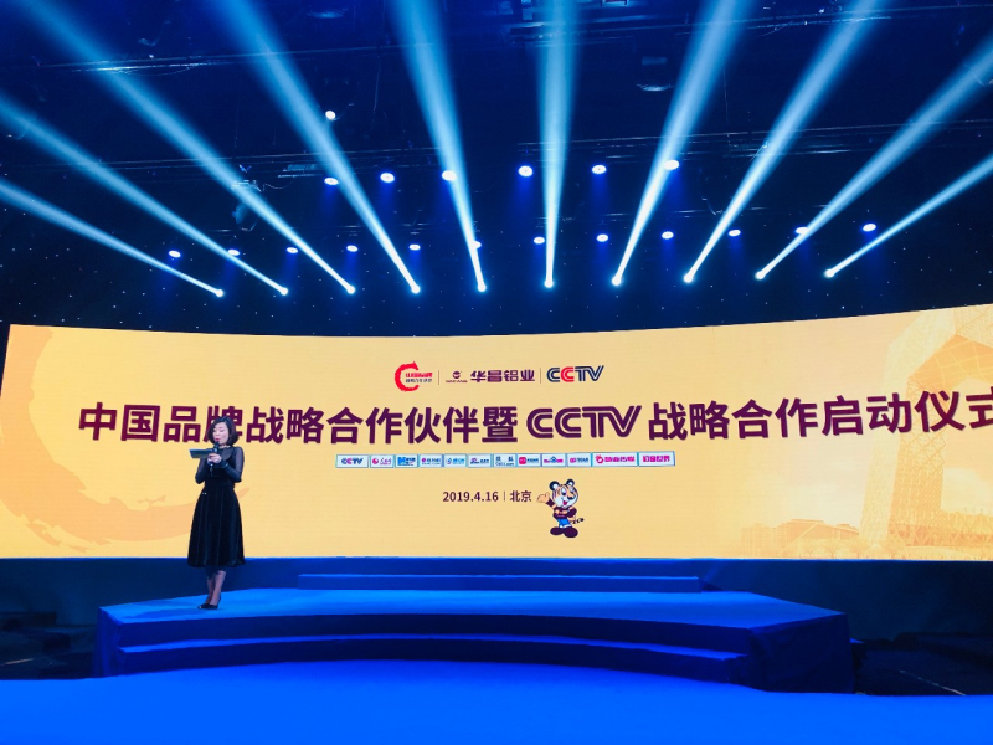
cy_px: 372
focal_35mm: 28
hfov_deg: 63.4
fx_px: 803
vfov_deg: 49.7
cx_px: 496
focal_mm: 3.99
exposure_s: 1/30
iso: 32
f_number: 1.8
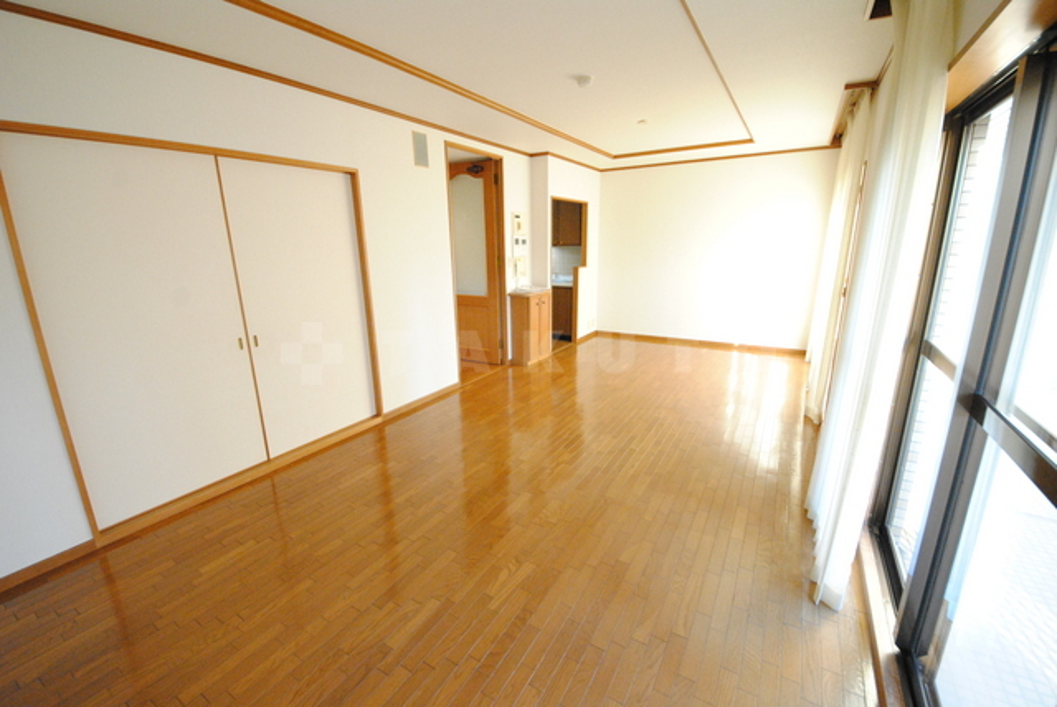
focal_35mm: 14
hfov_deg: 103.2
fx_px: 419
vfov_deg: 80.3
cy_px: 354
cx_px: 528
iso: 1600
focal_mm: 9.5
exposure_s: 1/50
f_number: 4.8
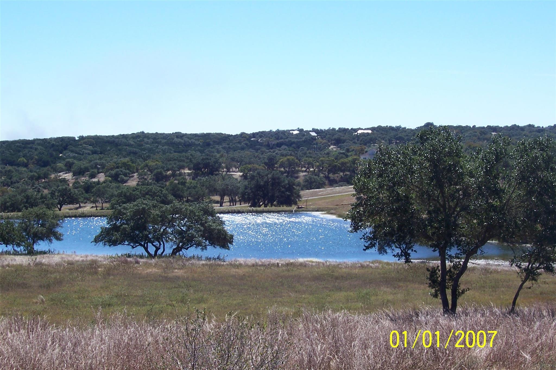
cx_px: 278
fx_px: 1019
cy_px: 185
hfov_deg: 30.5
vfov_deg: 20.6
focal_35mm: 66
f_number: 6.7
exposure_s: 1/250
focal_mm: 10.8
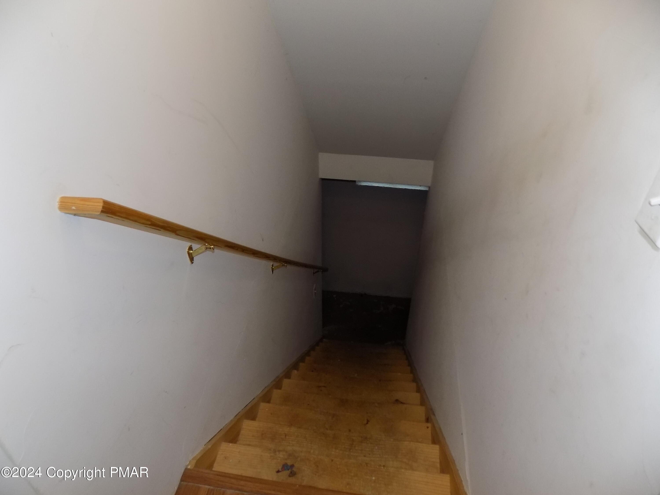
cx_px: 330
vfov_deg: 58.9
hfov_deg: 73.9
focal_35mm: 23
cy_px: 248
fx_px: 439
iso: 200
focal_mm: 4
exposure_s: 1/30
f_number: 3.1
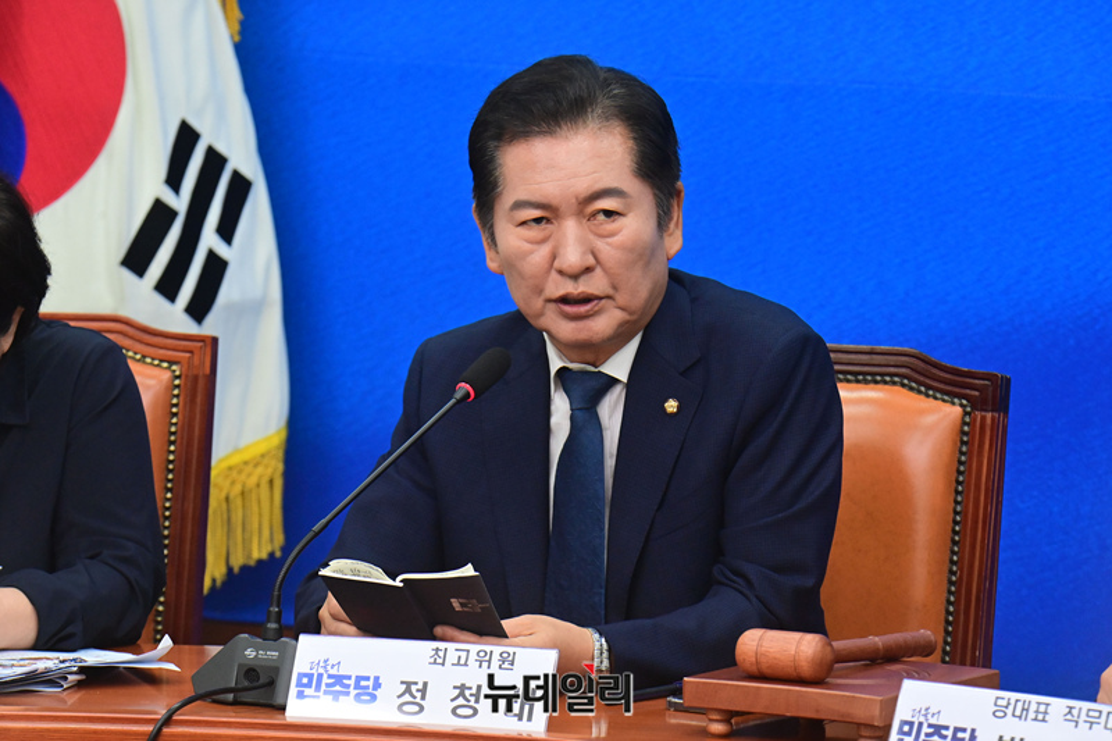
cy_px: 370
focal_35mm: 200
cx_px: 556
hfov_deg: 10.3
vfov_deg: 6.9
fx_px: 6176
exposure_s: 1/250
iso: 6400
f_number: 8
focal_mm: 200
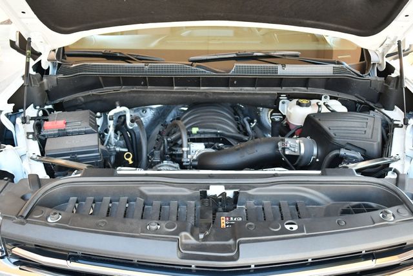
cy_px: 138
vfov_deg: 36.9
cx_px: 206
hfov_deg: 53.1
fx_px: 413
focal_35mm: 36
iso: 800
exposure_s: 1/200
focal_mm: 18
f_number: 3.5
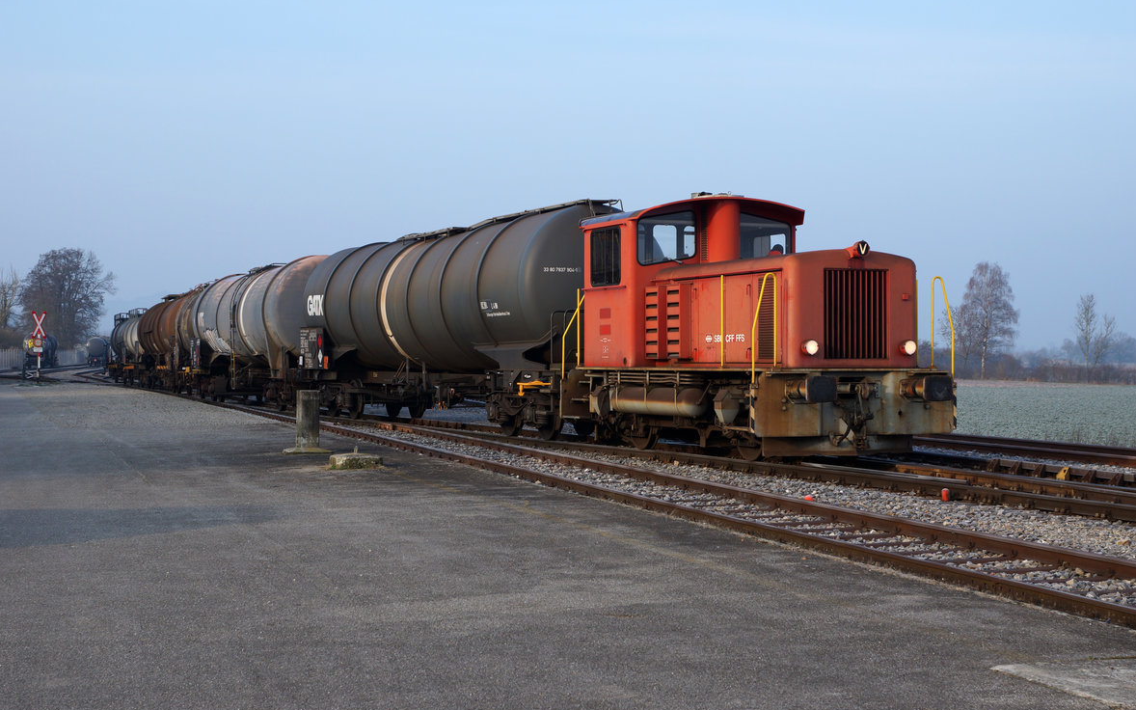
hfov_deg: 37.2
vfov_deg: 23.7
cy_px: 338
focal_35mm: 55
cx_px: 563
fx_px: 1688
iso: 100
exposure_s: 1/200
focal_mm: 35
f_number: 5.6
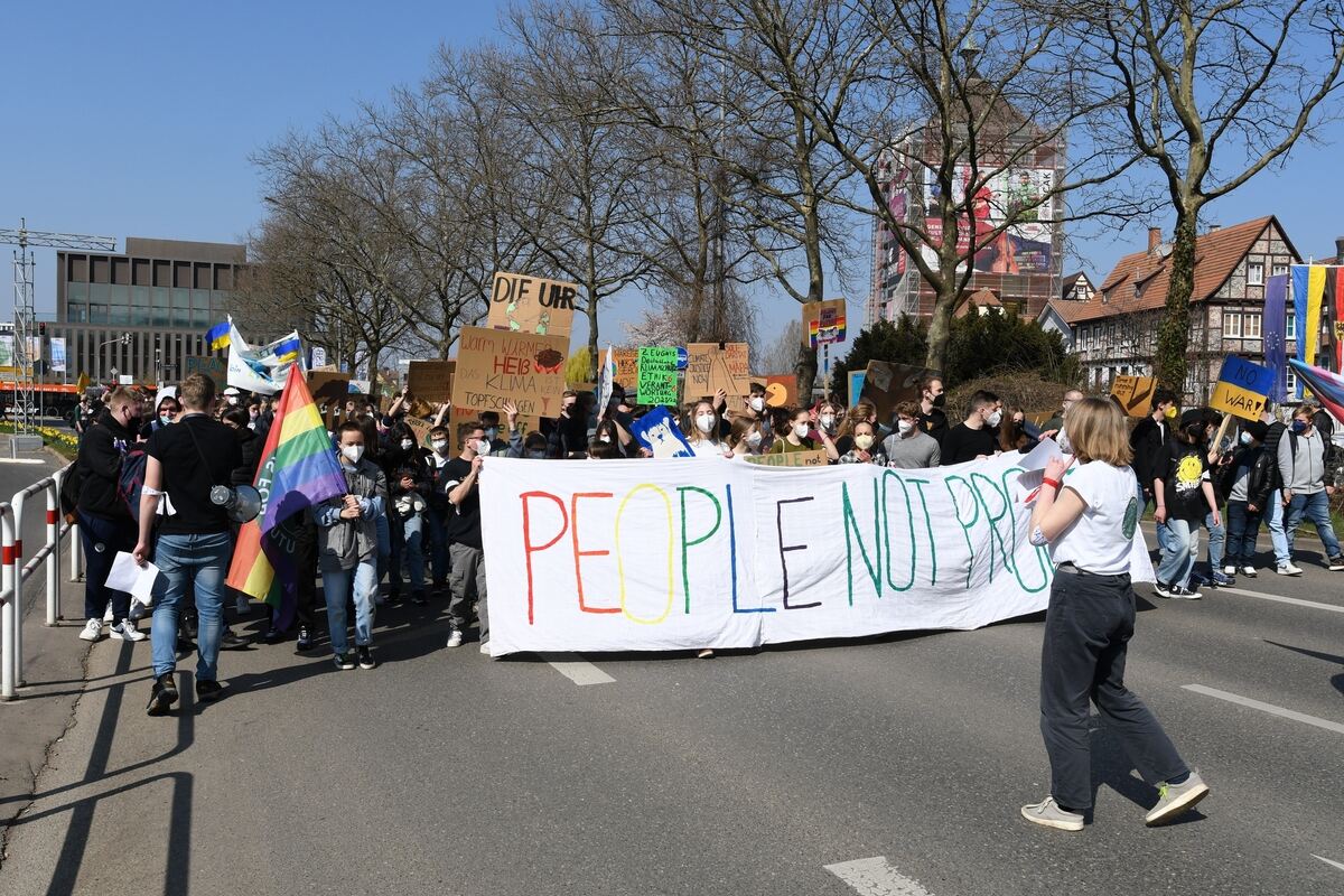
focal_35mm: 30
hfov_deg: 61.9
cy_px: 448
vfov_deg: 43.6
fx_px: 1120
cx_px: 672
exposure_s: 1/800
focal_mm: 20
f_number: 8
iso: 200
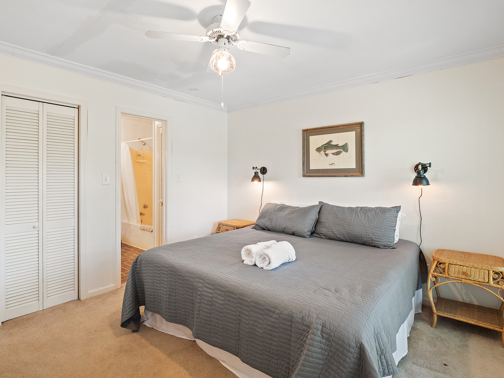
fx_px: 248
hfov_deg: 91.0
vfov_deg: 74.7
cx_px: 252
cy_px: 190
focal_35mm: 17
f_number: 5.6
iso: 400
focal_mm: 8
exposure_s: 1/5
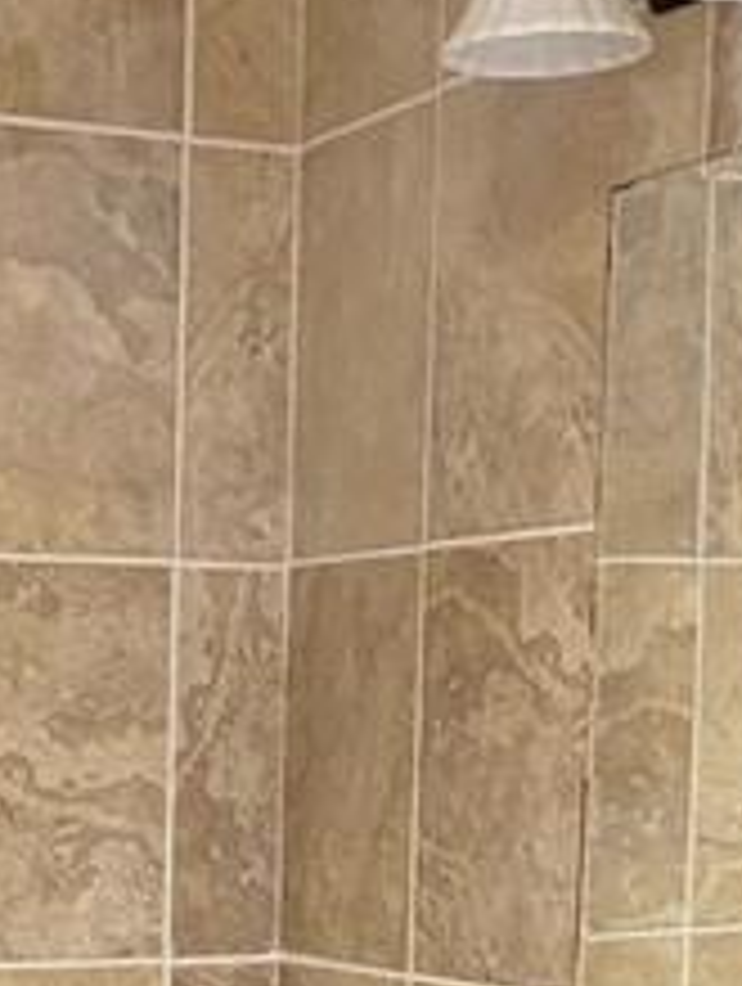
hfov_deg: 16.0
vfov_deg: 19.9
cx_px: 18
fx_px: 2593
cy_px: 1261
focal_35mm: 91
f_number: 1.8
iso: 500
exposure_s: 1/40
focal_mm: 4.25
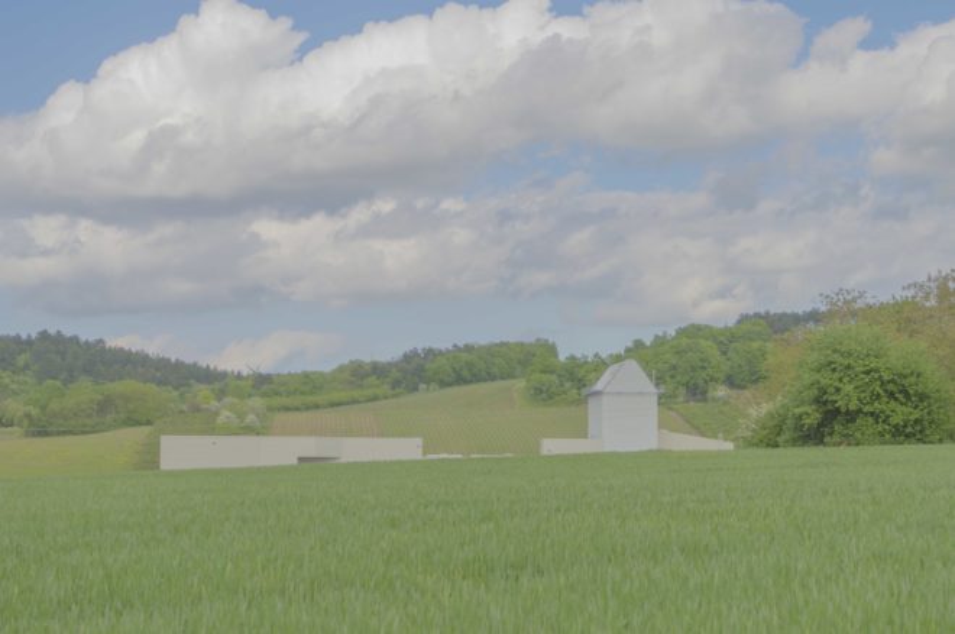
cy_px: 317
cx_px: 478
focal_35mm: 82
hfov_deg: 24.7
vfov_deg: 16.5
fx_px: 2185
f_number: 7.1
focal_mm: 55
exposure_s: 1/200
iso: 100
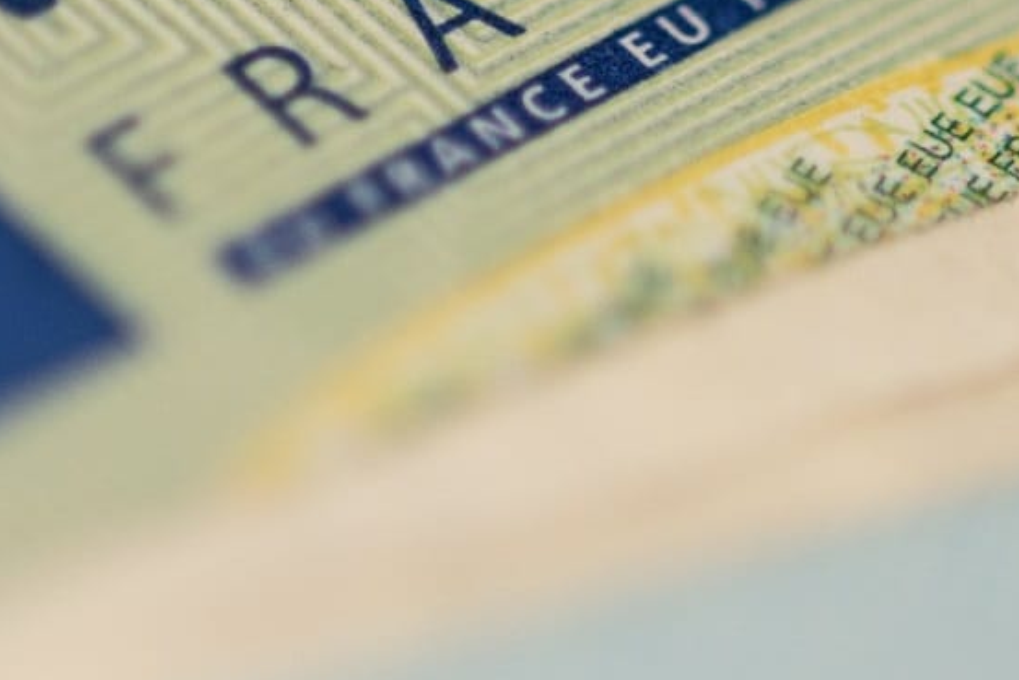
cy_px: -72
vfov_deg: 2.5
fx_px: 15479
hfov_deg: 3.8
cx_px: 584
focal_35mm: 547
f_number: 4.5
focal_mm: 105
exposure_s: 1/160
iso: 100
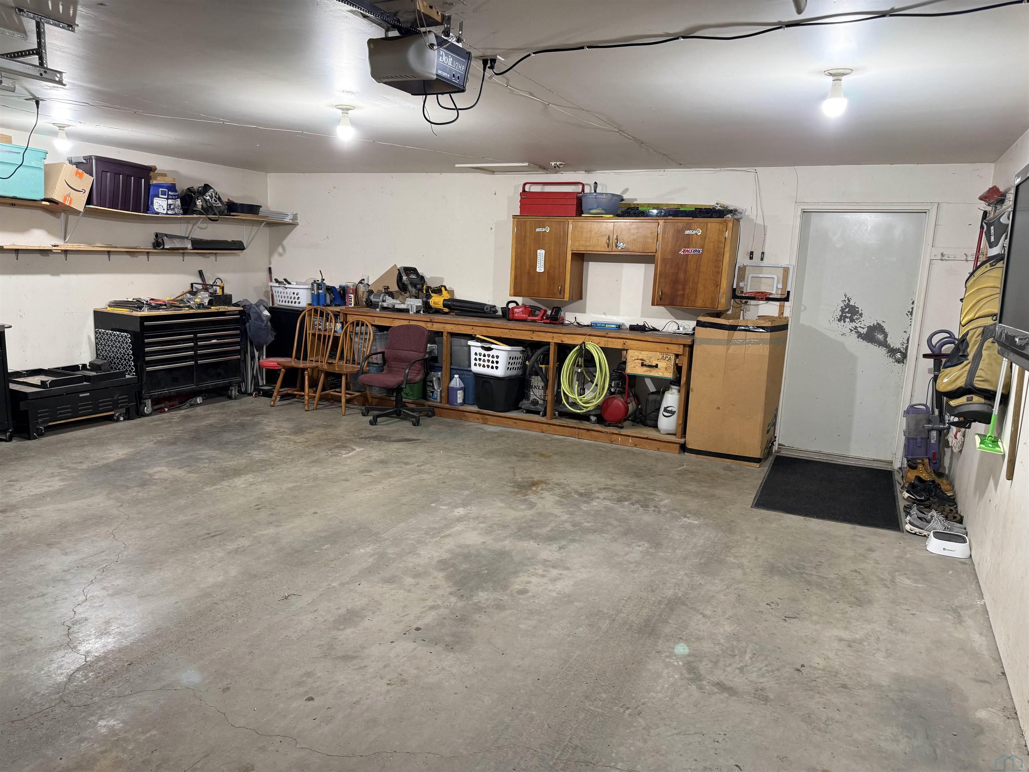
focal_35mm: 24
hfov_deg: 71.6
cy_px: 386
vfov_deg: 56.8
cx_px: 514
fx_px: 713
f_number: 1.78
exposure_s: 1/60
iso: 200
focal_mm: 6.76
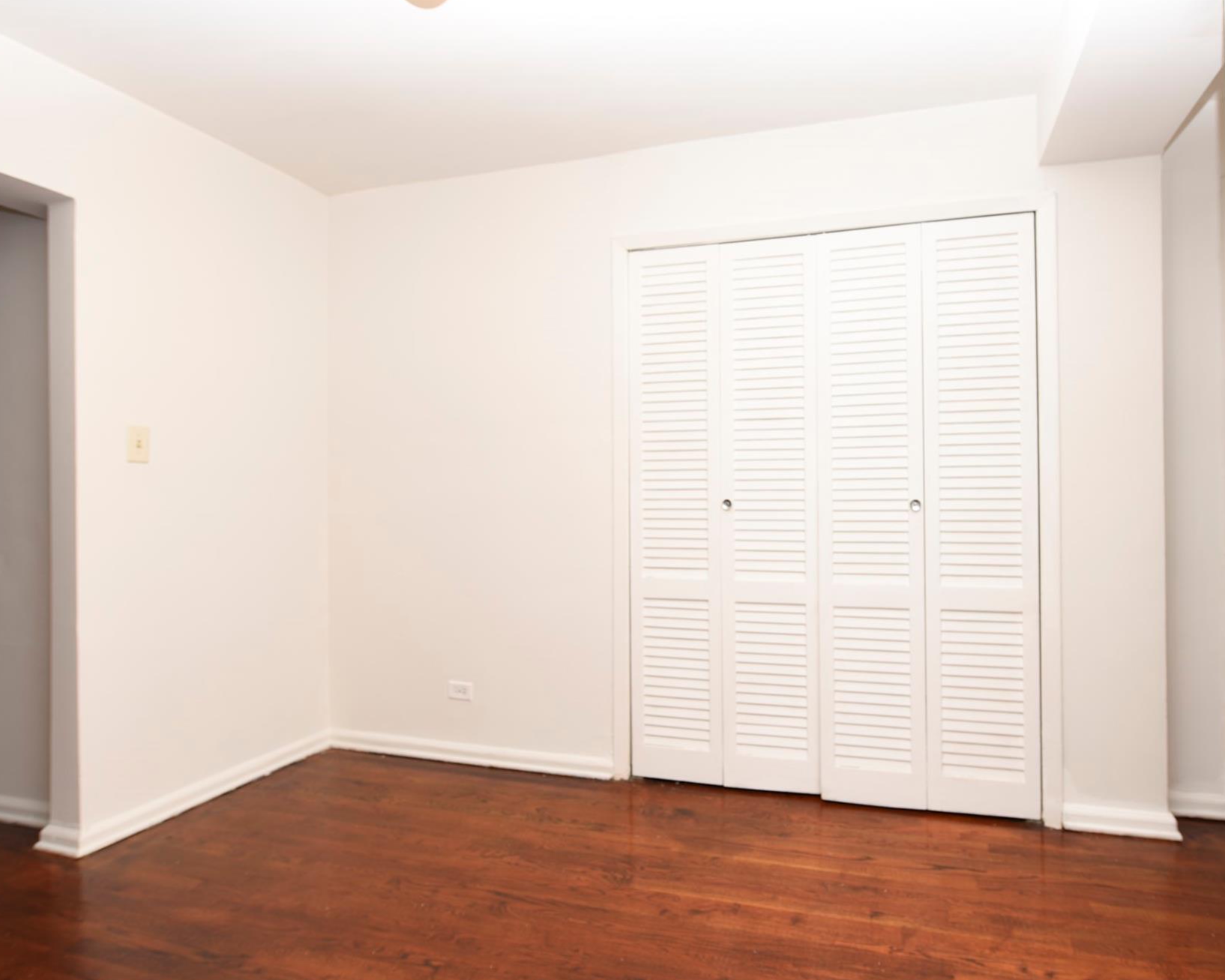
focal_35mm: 20
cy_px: 483
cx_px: 735
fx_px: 725
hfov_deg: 79.4
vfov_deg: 68.1
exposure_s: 1/100
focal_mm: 17
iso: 200
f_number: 4.5
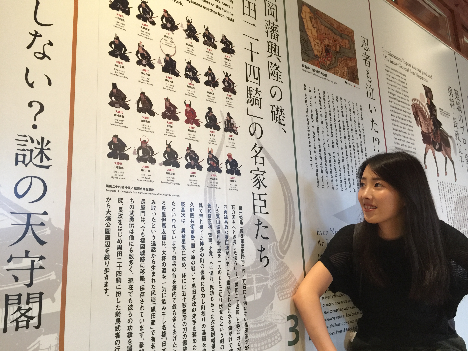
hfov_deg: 61.7
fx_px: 392
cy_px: 176
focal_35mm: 29
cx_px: 234
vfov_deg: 48.2
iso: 100
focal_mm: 4.15
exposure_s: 1/15
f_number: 2.2
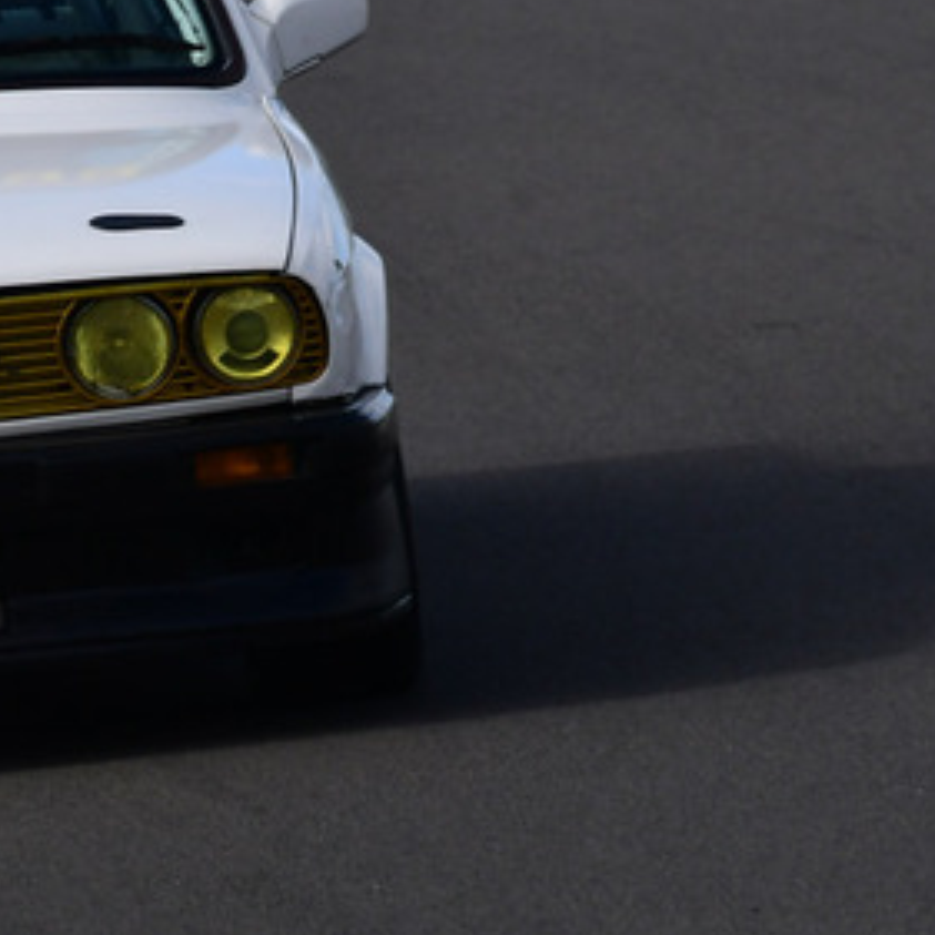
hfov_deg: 1.1
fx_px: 49872
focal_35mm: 1632
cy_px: 250
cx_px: -166
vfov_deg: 1.1
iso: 400
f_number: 10
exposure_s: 1/640
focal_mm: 450
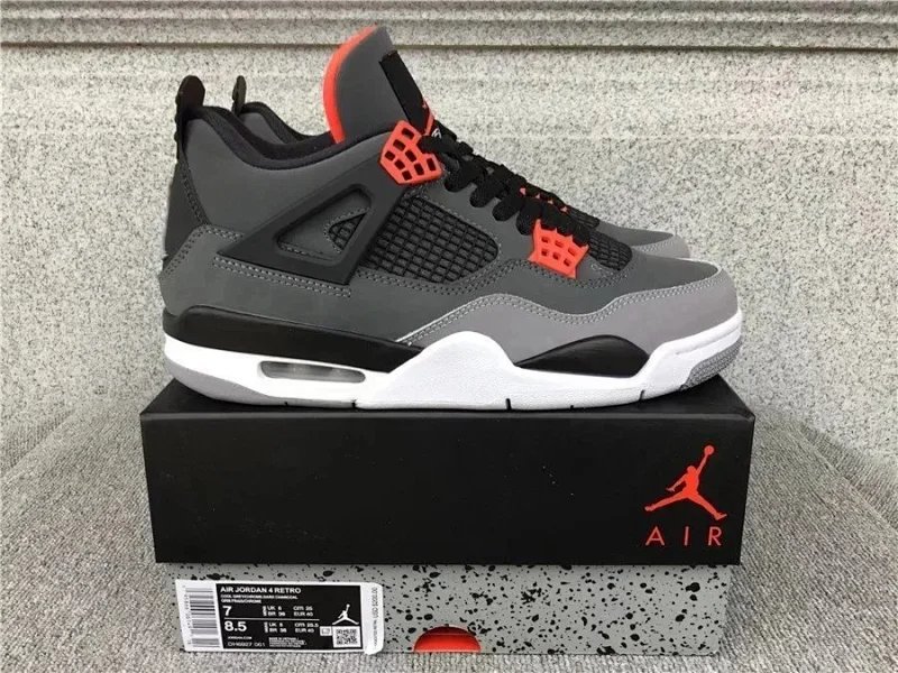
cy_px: 336
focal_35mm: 31
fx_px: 804
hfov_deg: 58.4
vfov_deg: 45.4
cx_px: 449
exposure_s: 1/50
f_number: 2.4
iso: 25
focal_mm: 3.3
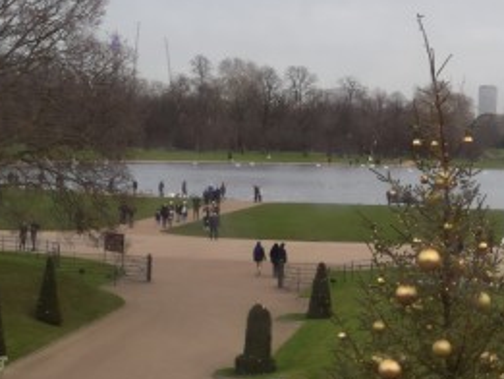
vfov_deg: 11.4
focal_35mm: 130
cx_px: 527
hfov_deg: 14.9
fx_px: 1892
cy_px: 184
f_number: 6.3
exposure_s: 1/160
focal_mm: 23
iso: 400
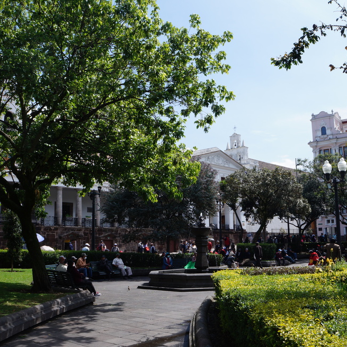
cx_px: 198
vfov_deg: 47.2
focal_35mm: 35
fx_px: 397
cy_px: 175
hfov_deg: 47.1
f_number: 14
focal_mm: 18
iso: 100
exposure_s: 1/80
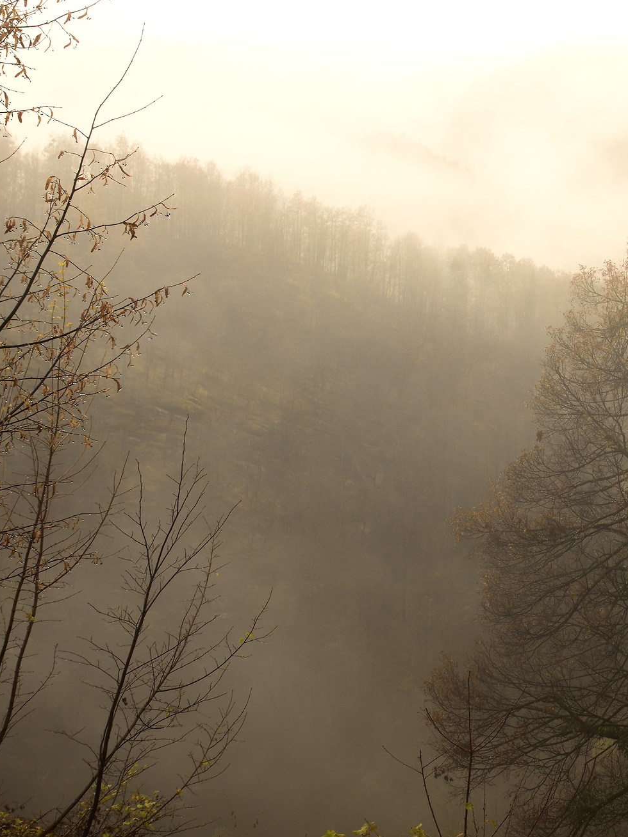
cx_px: 648
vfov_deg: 36.2
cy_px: 430
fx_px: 1282
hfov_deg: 25.9
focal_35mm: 53
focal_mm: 30
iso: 200
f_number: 11
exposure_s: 1/30
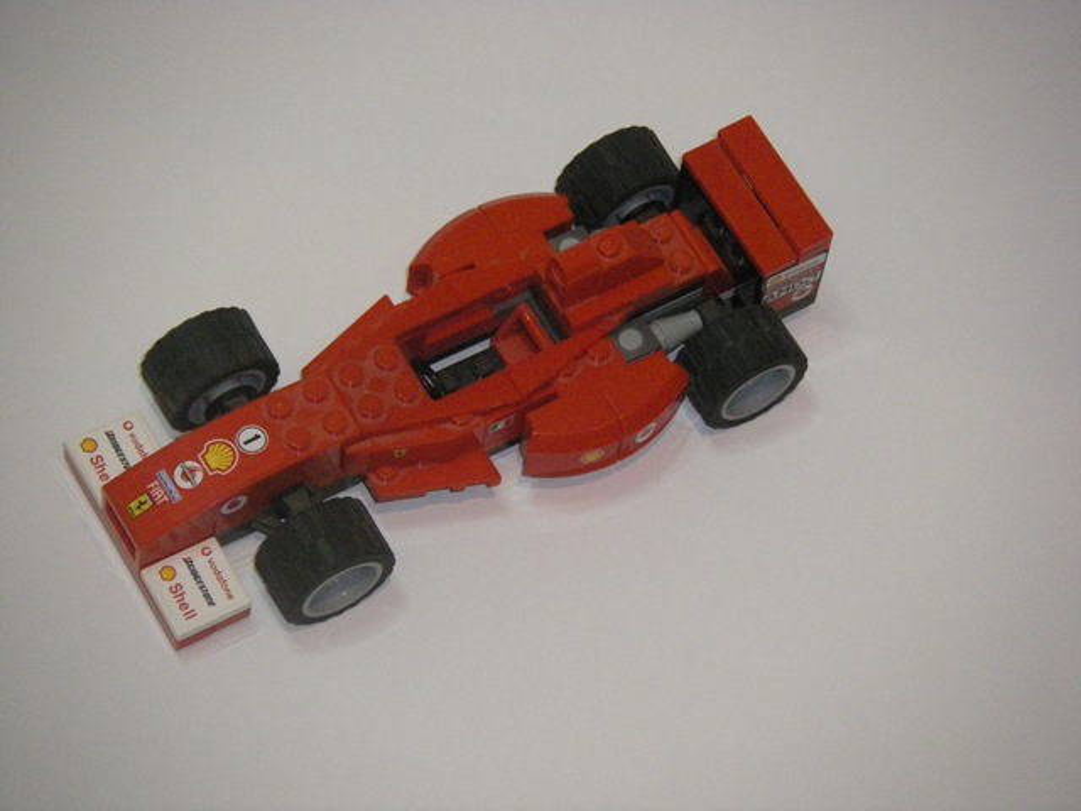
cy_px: 406
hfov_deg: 15.4
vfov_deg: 11.6
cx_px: 540
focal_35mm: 128
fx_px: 3997
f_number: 4.2
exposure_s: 1/100
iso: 640
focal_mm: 21.1
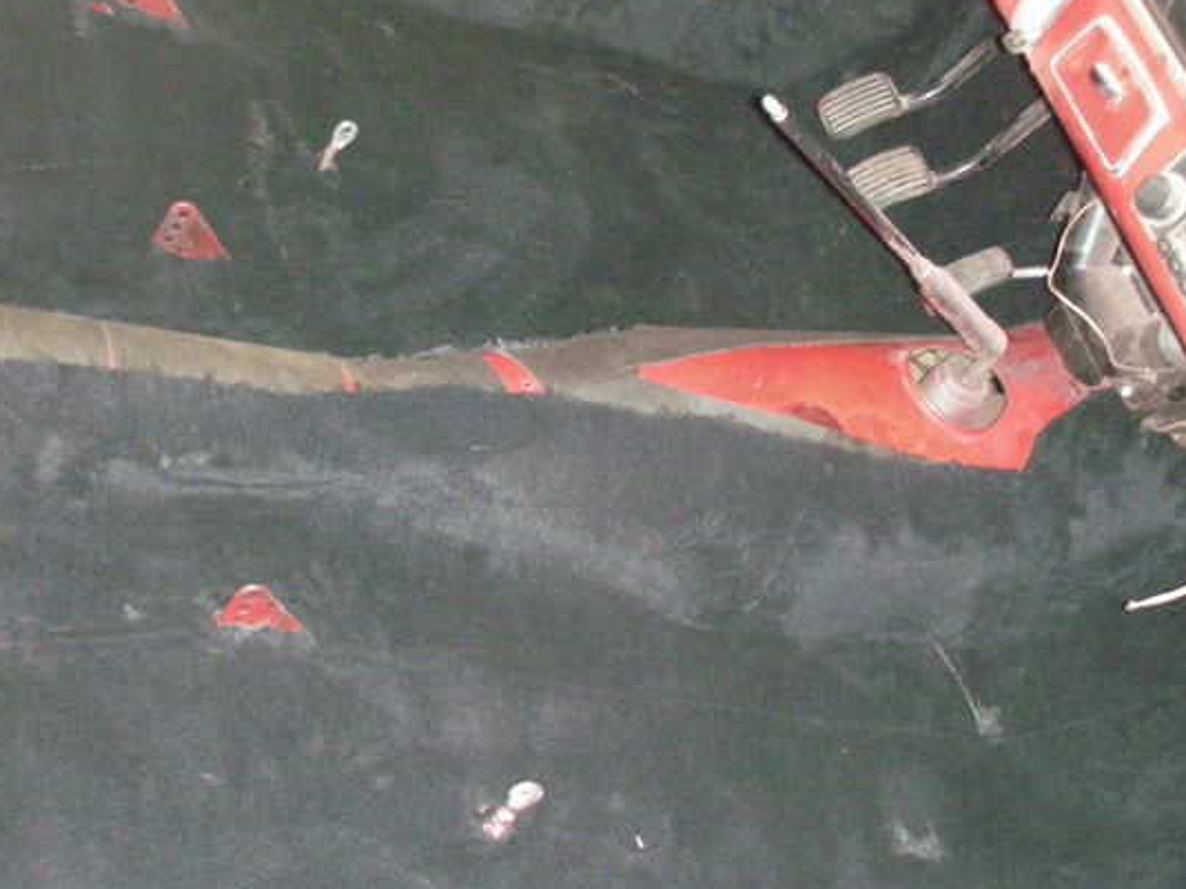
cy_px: 525
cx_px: 590
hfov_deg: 34.9
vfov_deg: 26.5
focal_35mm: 55
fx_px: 1884
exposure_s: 1/60
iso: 800
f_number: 3.2
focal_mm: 7.7
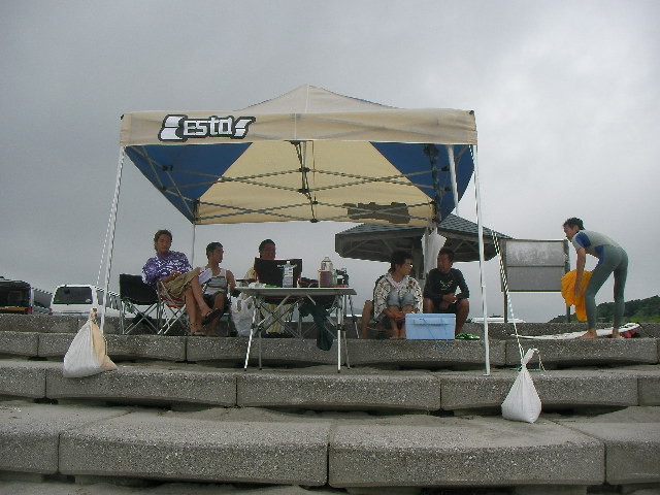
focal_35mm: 38
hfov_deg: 49.0
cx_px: 330
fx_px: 725
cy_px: 248
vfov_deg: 37.7
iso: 50
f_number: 4
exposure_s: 1/320
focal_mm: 6.3
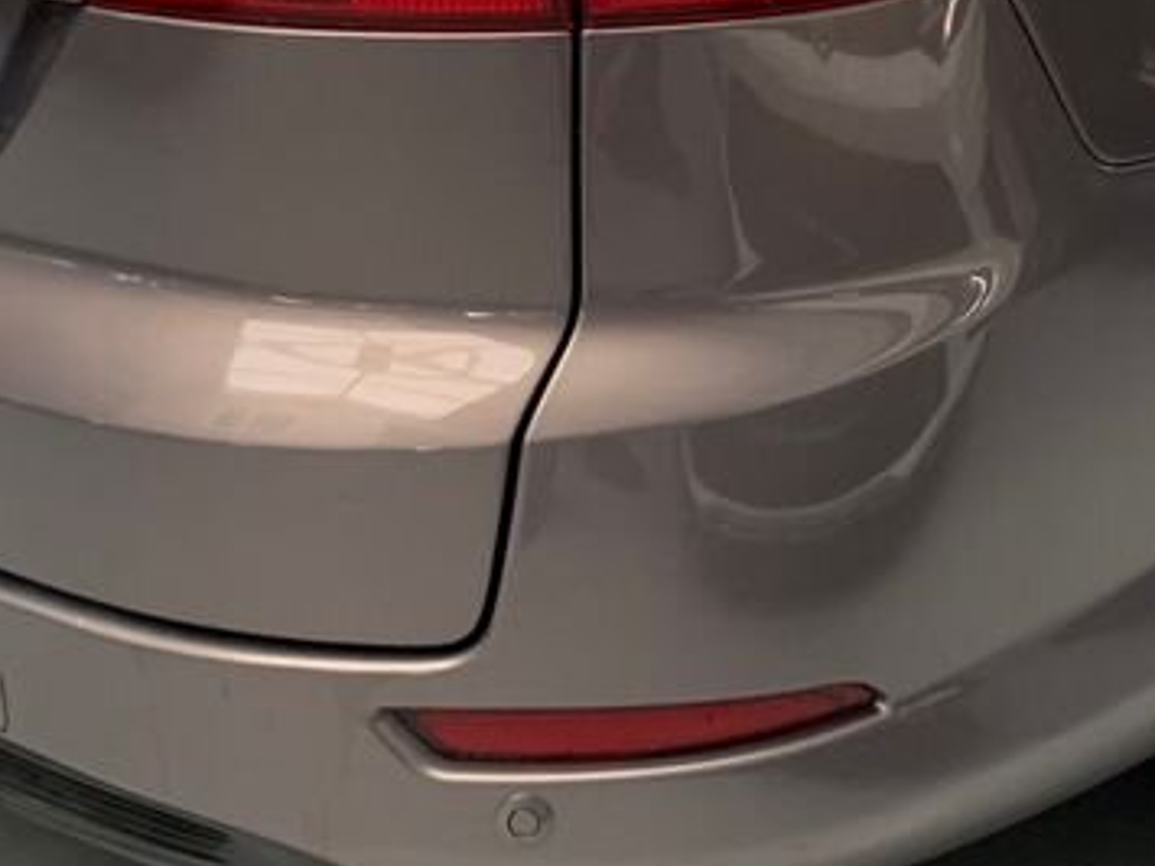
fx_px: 2502
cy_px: -75
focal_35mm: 75
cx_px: 781
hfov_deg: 25.8
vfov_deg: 18.9
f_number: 1.8
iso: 160
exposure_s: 1/60
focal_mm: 4.25
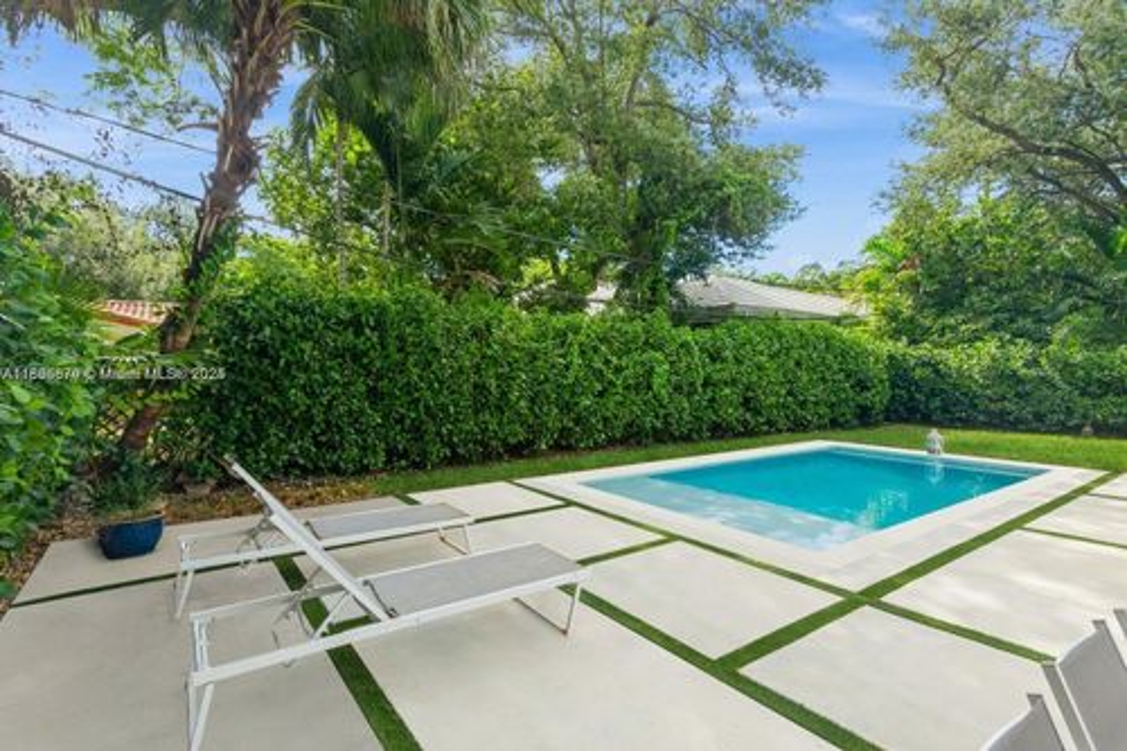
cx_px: 564
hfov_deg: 93.3
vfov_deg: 70.4
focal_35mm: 17
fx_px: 532
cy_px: 376
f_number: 8
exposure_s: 1/125
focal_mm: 17
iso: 200
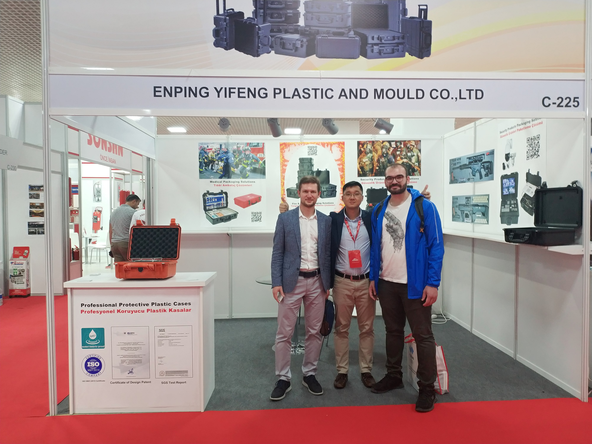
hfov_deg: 56.8
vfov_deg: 44.2
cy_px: 222
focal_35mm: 32
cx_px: 296
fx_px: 547
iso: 187
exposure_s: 1/33
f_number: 2
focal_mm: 4.5
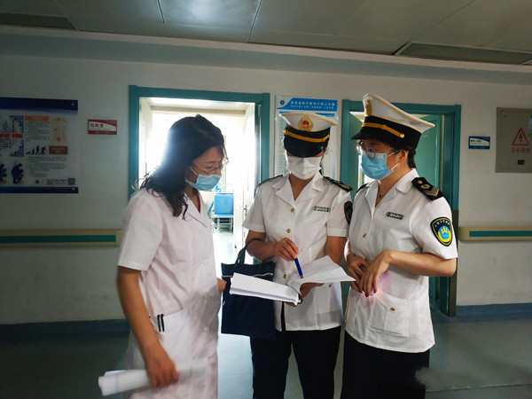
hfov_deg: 56.8
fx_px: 492
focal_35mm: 32
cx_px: 266
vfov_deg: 44.2
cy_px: 200
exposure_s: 1/17
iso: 761
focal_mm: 4.5
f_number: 2
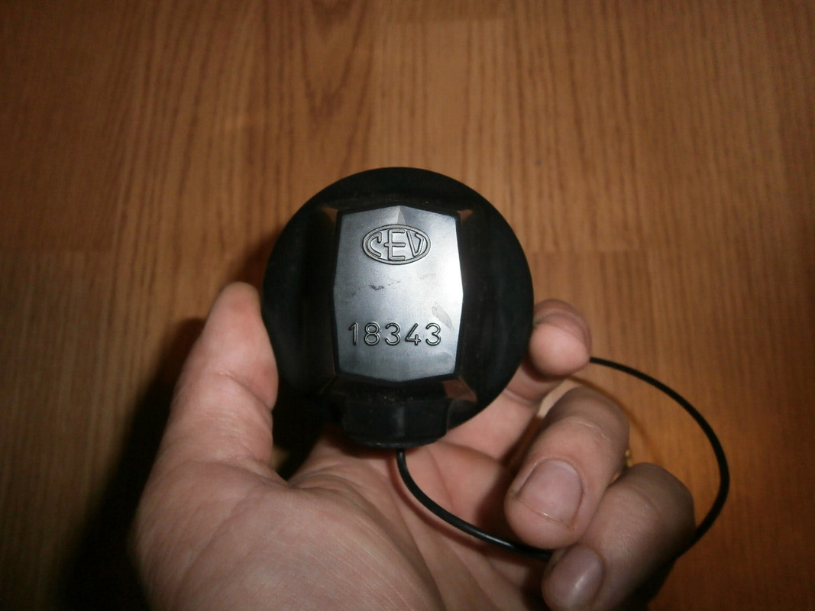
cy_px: 306
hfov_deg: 67.3
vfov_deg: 53.1
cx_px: 408
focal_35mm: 26
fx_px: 612
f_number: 2.8
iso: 200
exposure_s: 1/30
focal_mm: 4.7
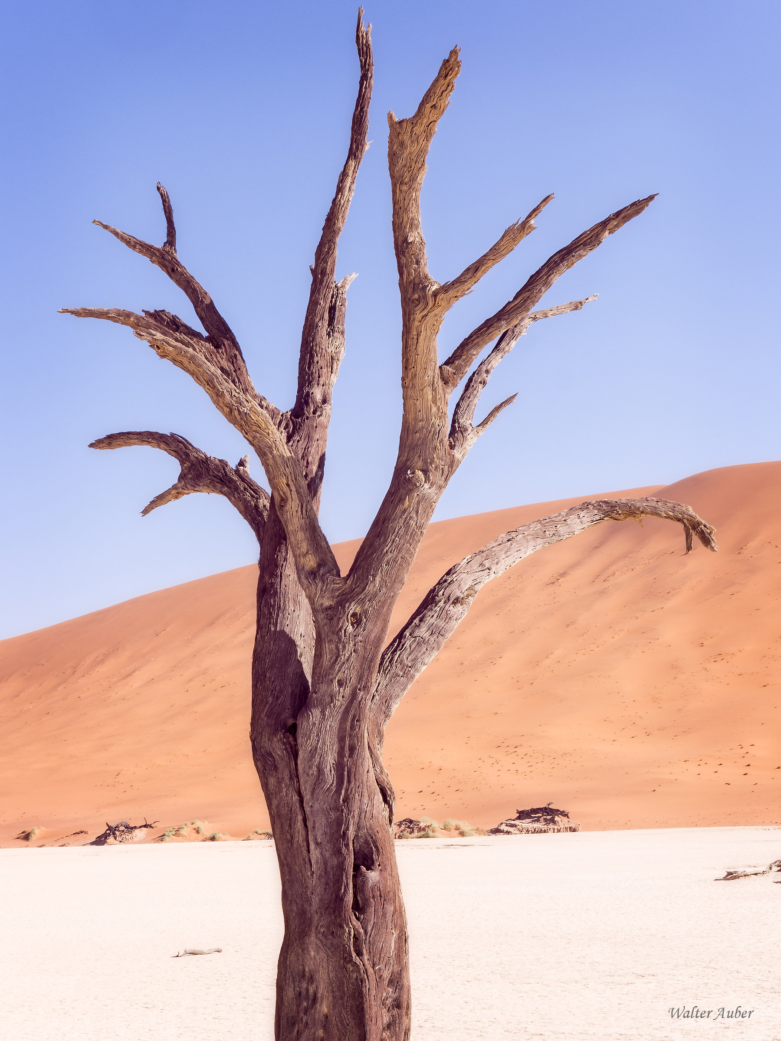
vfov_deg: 34.3
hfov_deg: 26.1
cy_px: 520
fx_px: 1685
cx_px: 390
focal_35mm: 56
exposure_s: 1/100
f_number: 14
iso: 200
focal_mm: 28
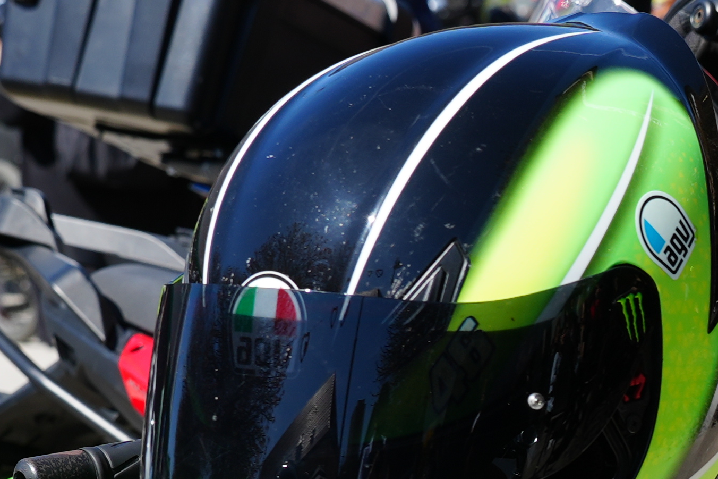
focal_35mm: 197
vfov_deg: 6.9
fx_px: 3928
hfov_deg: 10.0
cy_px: 618
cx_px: 1148
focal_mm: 38
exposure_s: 1/400
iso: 100
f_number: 5
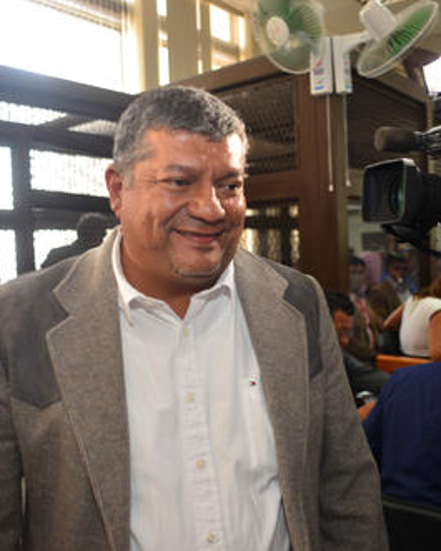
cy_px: 276
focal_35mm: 34
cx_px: 213
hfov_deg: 43.4
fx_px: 554
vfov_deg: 52.8
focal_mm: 24
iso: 1100
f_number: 2.8
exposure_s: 1/125
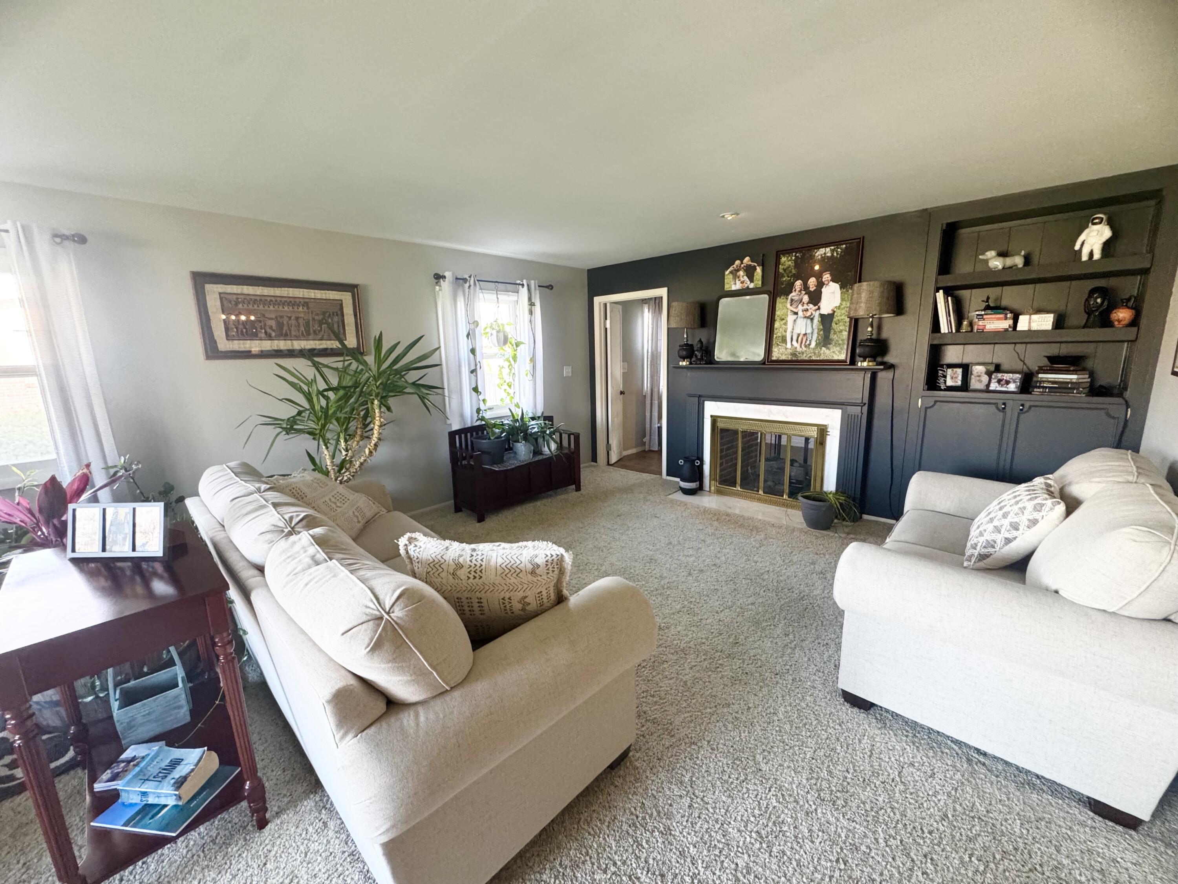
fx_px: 476
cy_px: 442
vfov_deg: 85.7
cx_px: 589
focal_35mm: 14
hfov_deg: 102.1
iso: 500
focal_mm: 2.22
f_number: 2.2
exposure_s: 1/60
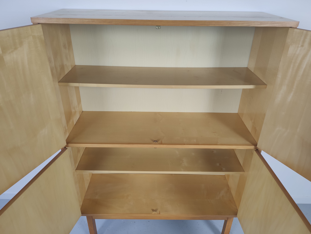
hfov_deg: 65.3
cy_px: 117
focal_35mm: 27
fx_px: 243
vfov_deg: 51.4
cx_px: 156
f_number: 1.75
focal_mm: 4.75
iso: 112
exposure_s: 1/105
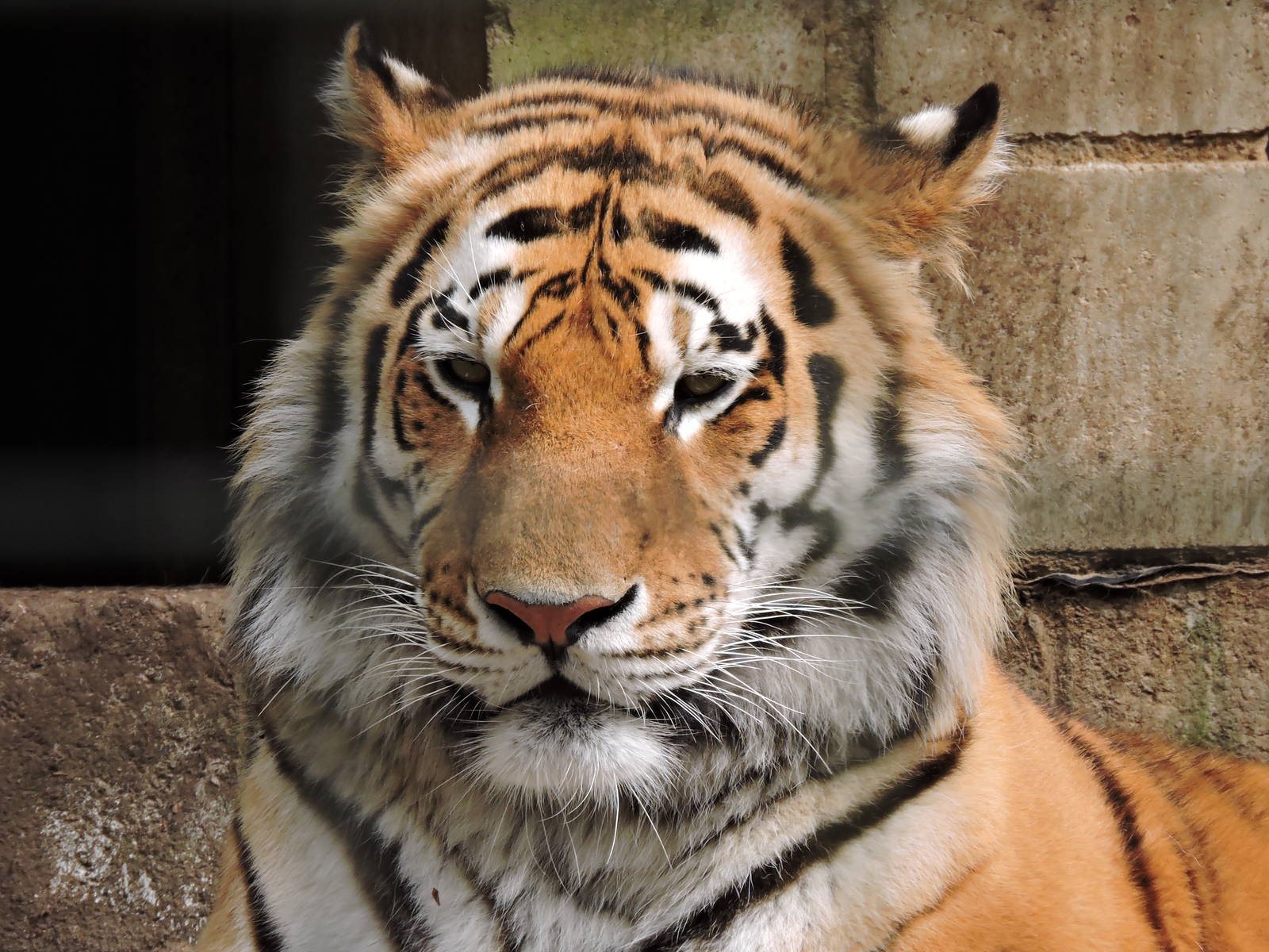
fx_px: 25662
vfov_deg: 2.1
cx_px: 634
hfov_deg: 2.8
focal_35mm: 700
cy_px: 476
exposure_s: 1/250
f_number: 5.6
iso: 220
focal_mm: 125.4
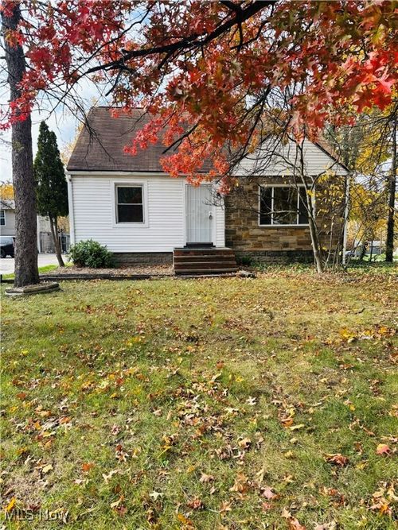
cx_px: 199
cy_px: 265
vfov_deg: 71.6
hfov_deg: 56.8
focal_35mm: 24
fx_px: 368
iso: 80
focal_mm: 6.76
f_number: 1.78
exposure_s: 1/1042
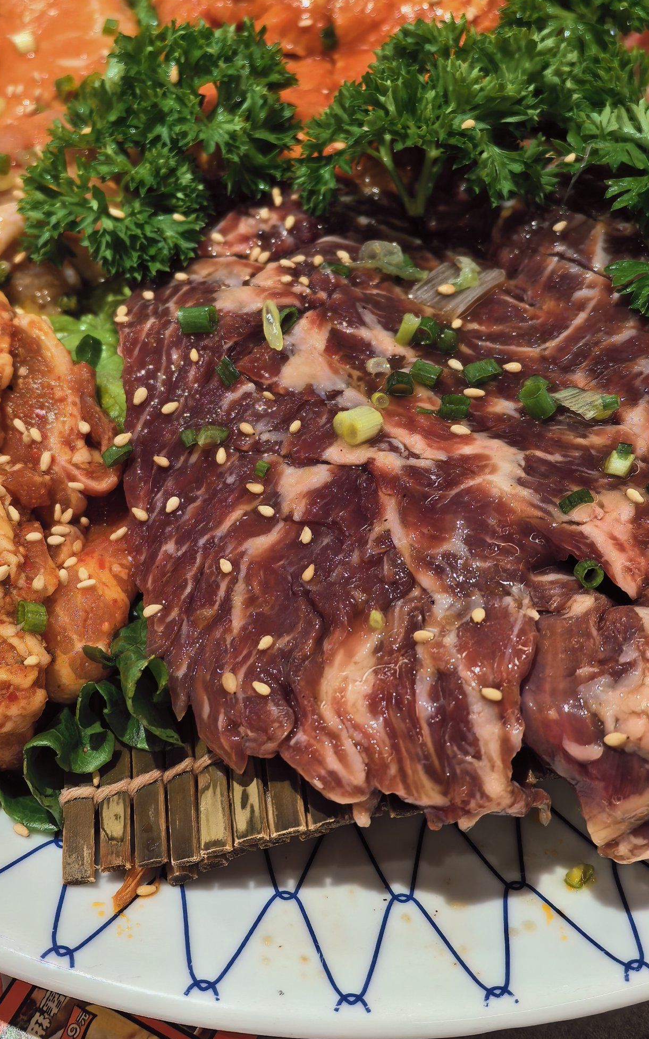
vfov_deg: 49.3
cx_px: 310
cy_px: 508
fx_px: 1132
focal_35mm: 40
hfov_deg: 32.0
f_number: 2
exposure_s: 1/100
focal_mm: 5.75
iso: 80
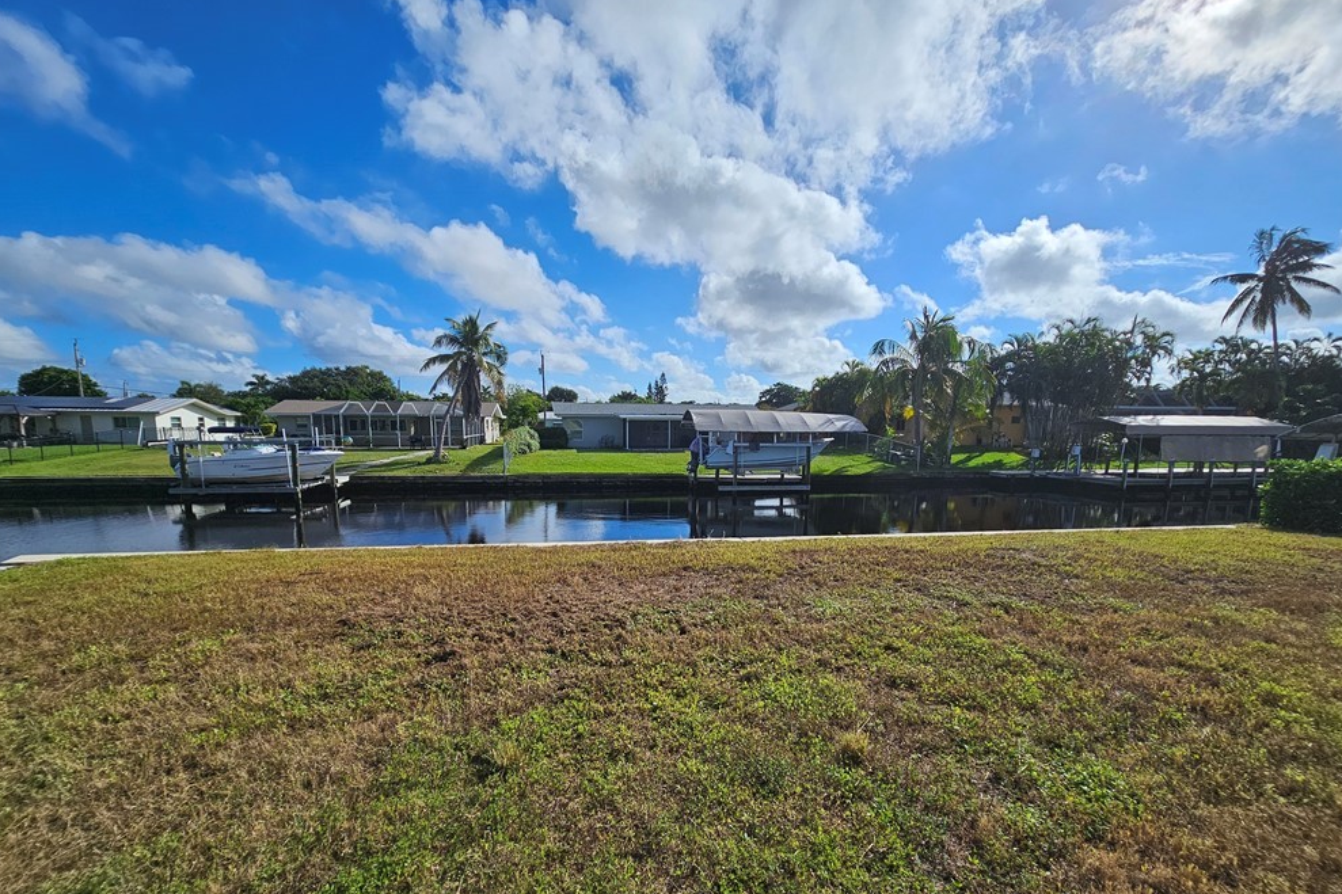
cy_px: 488
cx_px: 661
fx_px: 522
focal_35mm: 14
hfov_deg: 104.3
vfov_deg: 81.0
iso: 50
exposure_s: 1/5285
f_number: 2.2
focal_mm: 2.2
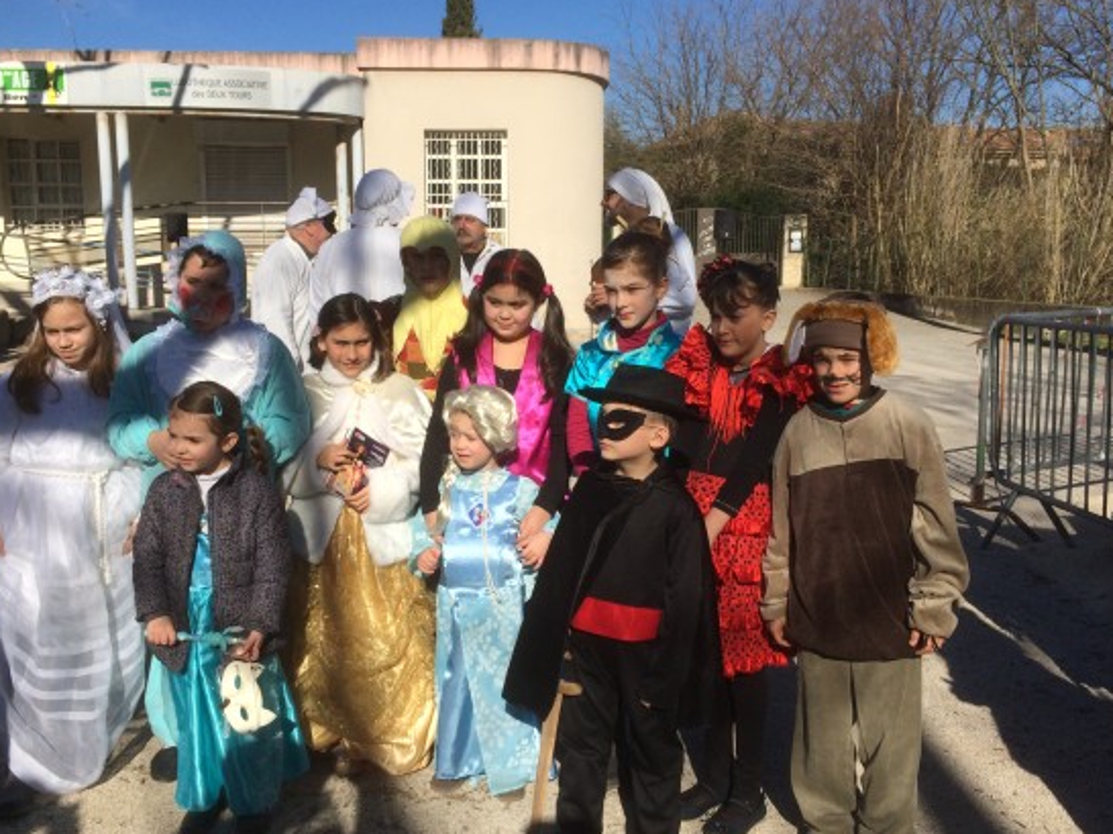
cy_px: 442
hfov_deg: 54.0
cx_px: 532
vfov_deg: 41.7
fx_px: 1093
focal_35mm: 34
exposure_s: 1/3731
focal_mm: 4.15
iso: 32
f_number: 2.2
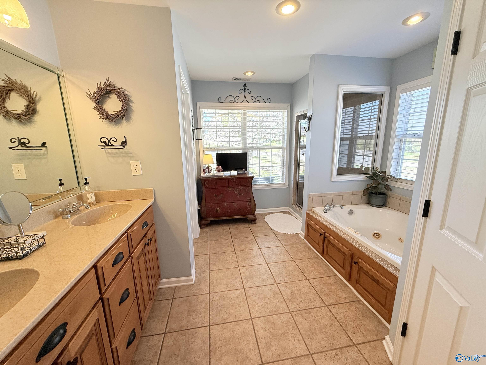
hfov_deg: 102.1
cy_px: 182
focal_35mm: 14
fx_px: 197
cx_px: 243
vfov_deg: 85.7
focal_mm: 2.22
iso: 100
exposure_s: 1/120
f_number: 2.2
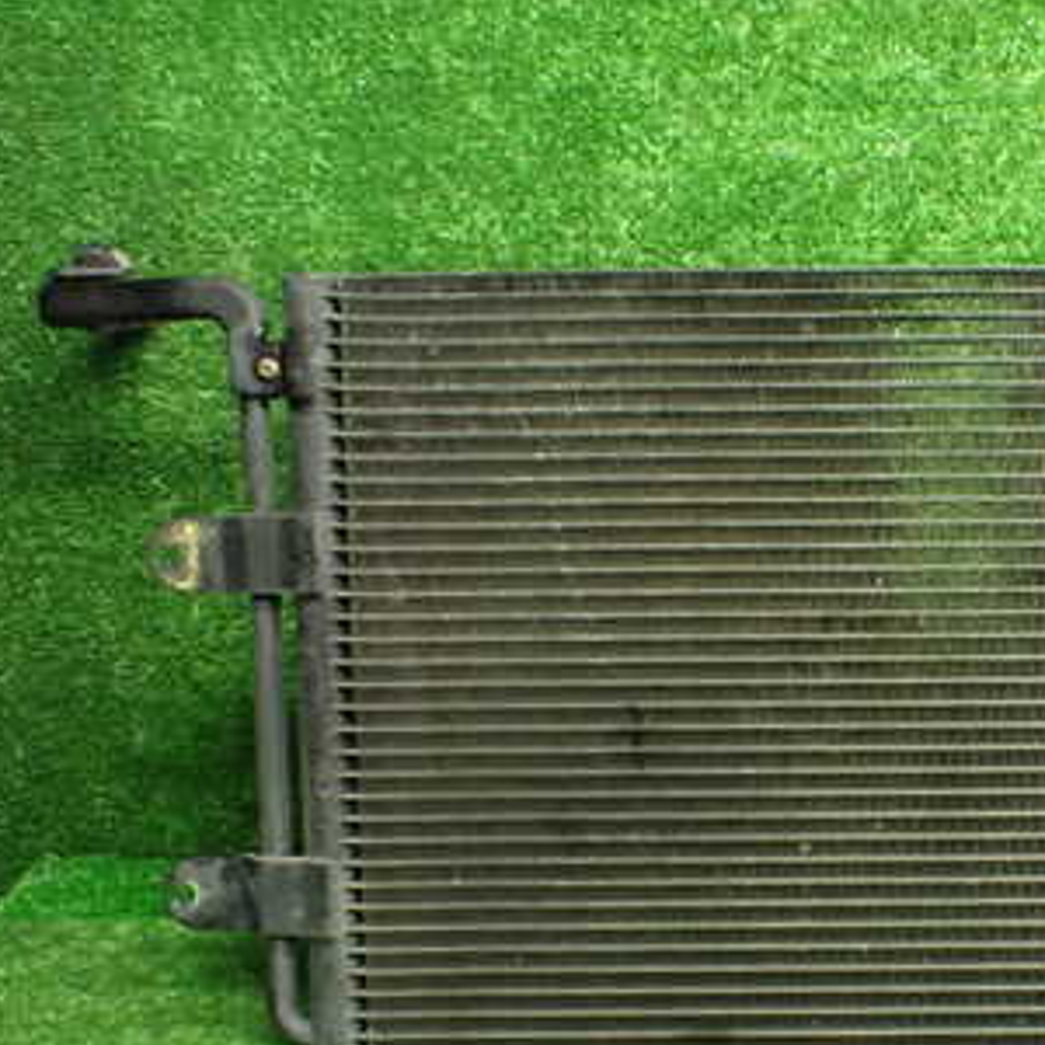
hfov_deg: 30.6
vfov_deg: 32.0
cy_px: 665
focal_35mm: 53
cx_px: 965
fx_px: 1810
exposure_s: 1/60
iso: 800
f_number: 2.3
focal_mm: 5.4
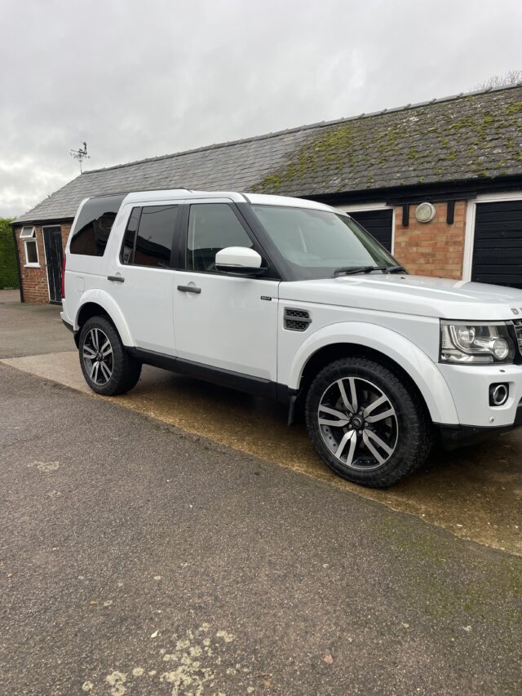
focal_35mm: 26
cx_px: 261
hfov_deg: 53.1
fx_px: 523
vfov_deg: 67.3
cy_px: 348
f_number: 1.6
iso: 32
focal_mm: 4.2
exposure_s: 1/125
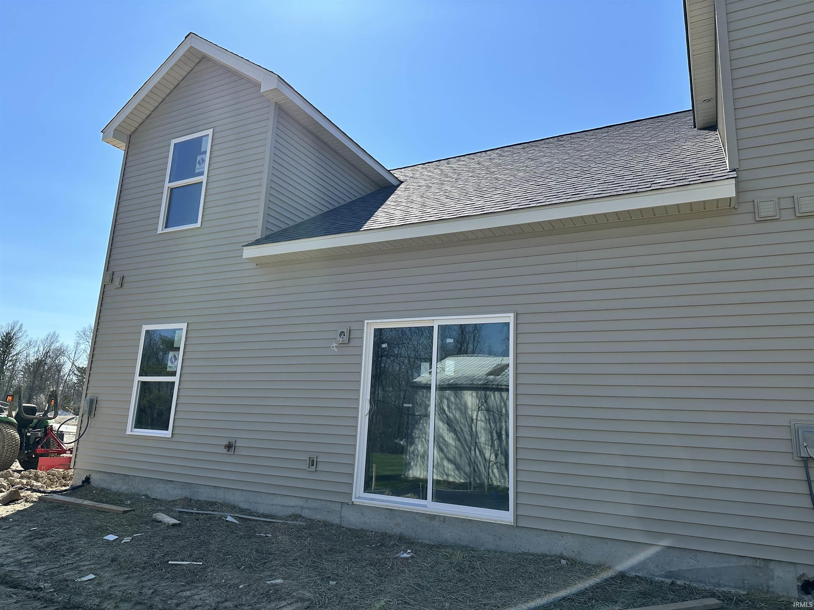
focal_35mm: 24
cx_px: 407
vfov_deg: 56.8
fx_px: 564
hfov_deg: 71.6
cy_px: 305
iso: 80
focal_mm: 6.86
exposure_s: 1/6623
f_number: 1.78
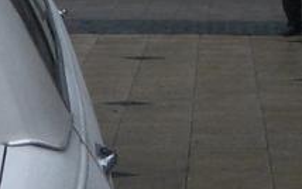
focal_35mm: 222
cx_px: -162
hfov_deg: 9.2
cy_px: 268
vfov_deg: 5.9
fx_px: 1828
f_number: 4.3
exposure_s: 1/250
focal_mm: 5.8
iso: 50
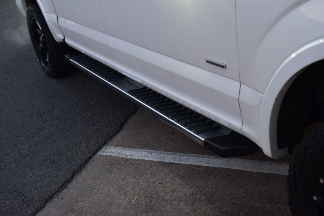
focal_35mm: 44
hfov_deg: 45.0
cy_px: 108
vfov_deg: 30.8
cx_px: 162
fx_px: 391
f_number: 6.3
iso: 1000
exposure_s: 1/15
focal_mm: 29
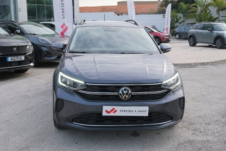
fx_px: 257
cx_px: 118
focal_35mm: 41
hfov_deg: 47.4
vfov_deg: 32.6
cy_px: 83
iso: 500
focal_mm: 20.9
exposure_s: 1/200
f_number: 8
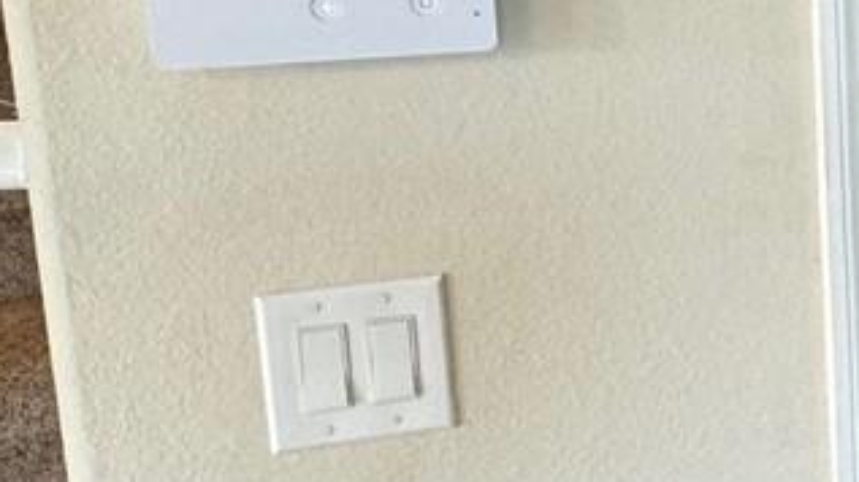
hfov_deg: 23.0
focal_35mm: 77
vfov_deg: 15.6
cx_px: 1244
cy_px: 103
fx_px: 1753
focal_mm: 2.22
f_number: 2.2
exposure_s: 1/60
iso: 250
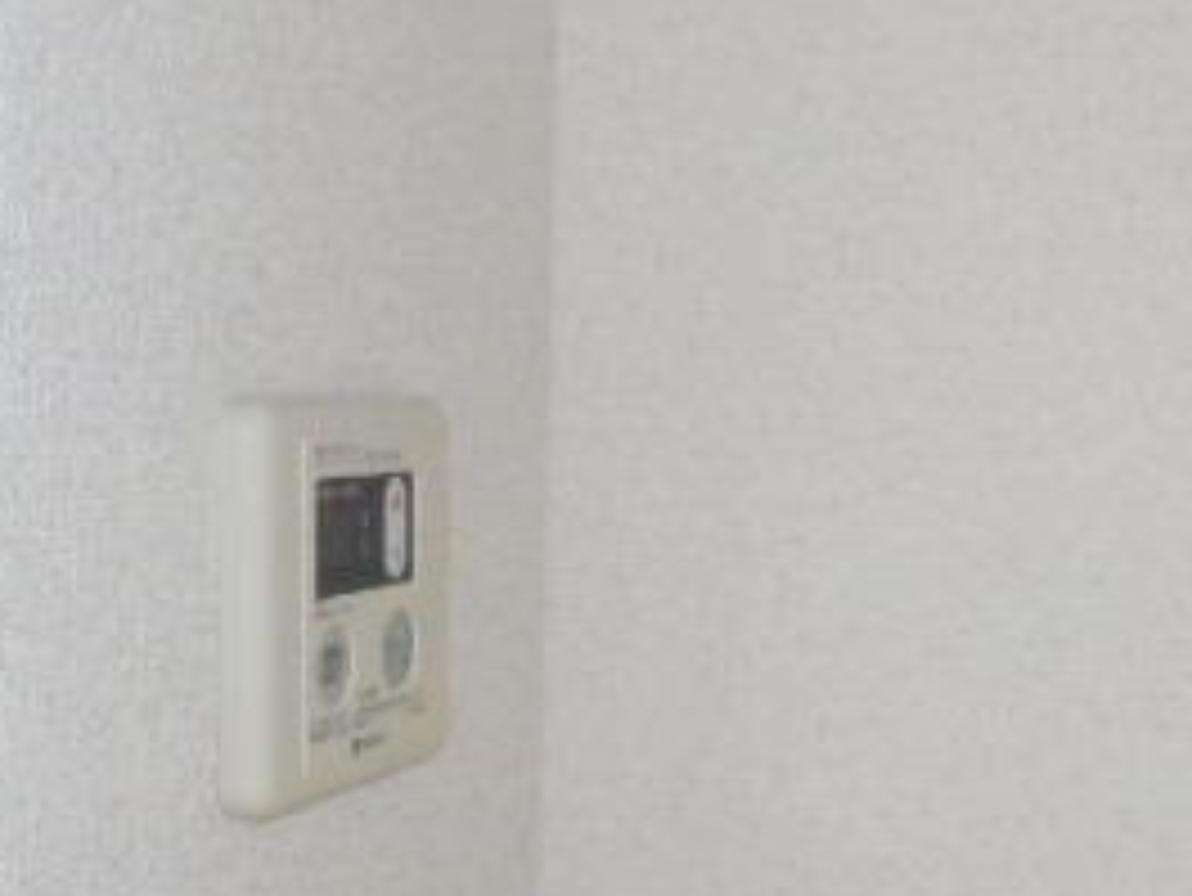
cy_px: 599
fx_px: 1998
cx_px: 256
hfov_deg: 32.4
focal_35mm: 58
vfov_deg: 25.1
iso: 3200
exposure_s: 1/30
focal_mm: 4.2
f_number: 7.9
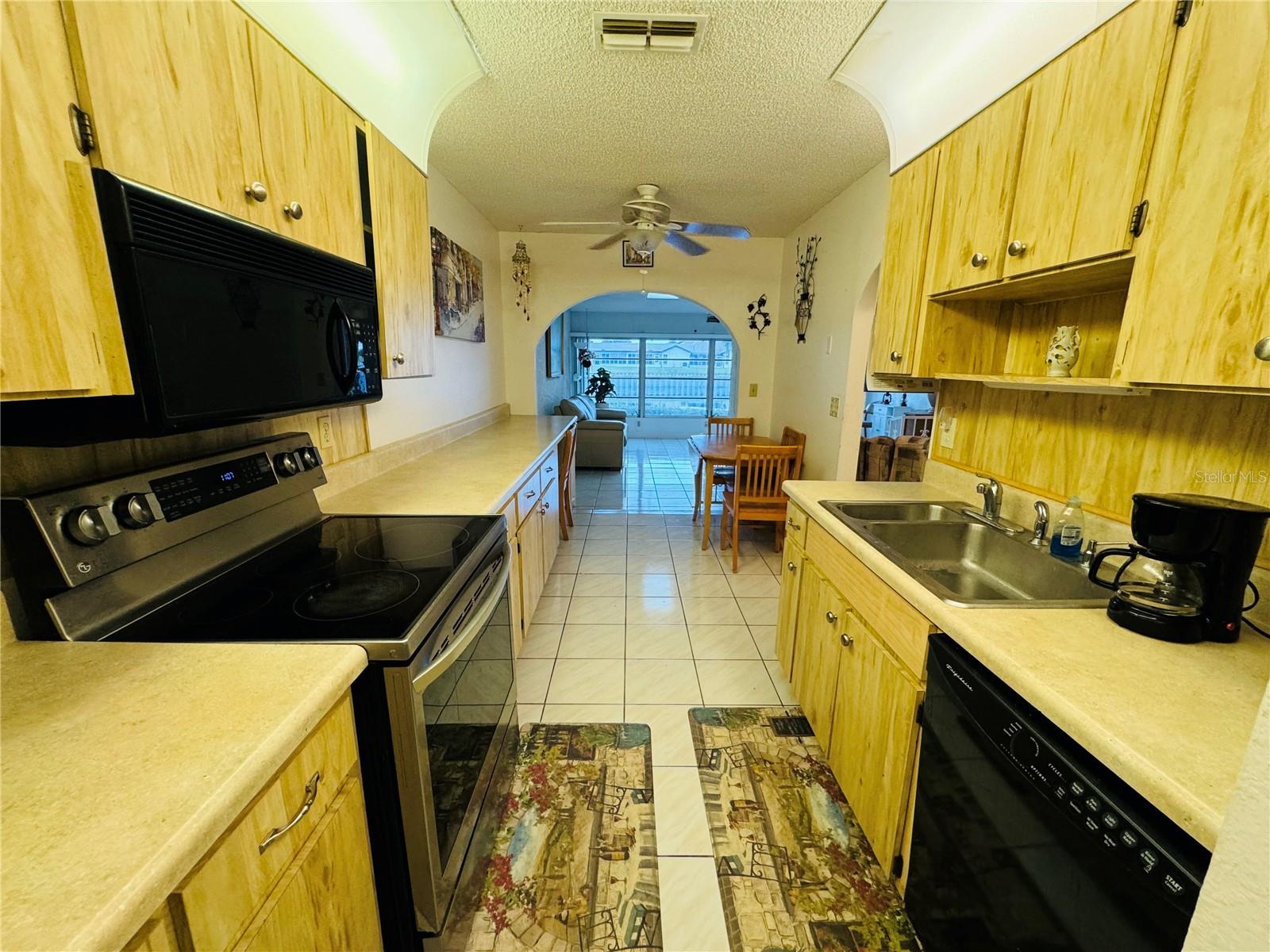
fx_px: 514
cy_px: 476
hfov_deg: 102.1
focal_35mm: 14
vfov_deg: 85.7
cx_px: 635
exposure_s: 1/60
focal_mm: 2.22
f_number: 2.2
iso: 200
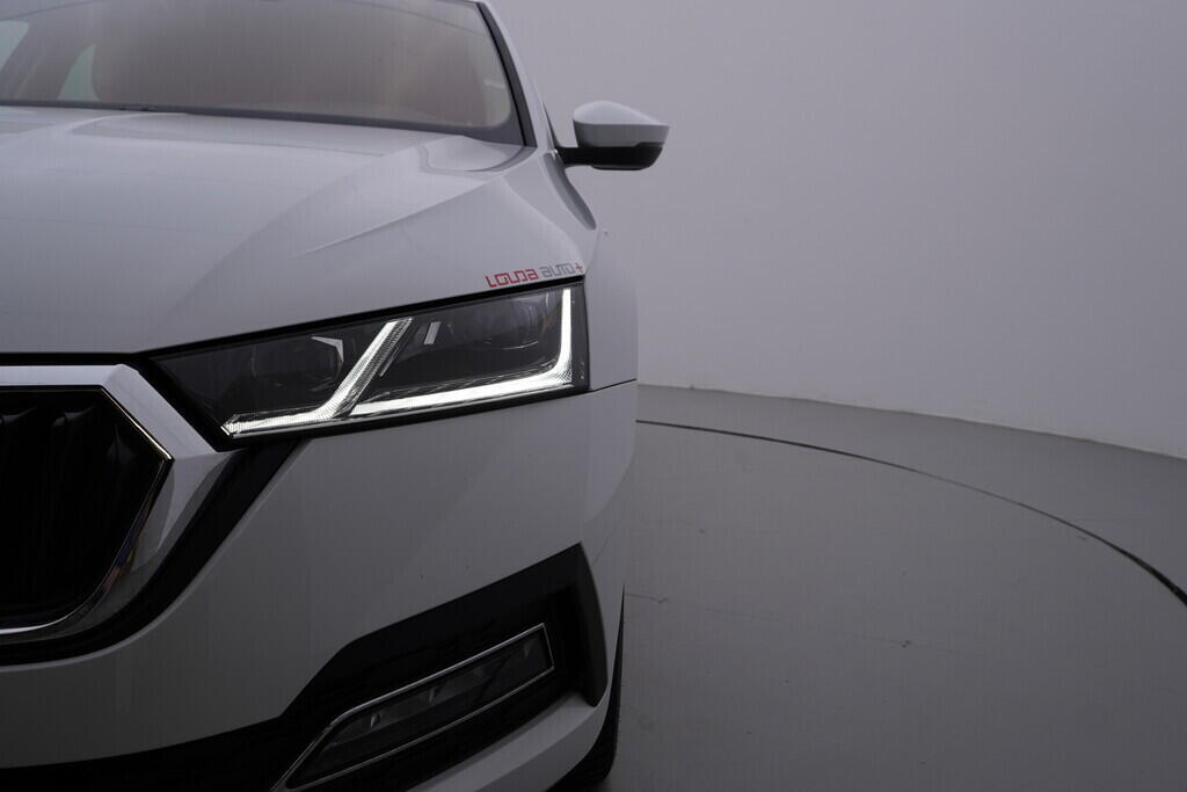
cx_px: 594
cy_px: 396
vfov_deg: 36.9
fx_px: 1187
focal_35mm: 36
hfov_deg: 53.1
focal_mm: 24
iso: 125
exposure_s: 1/160
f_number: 5.6
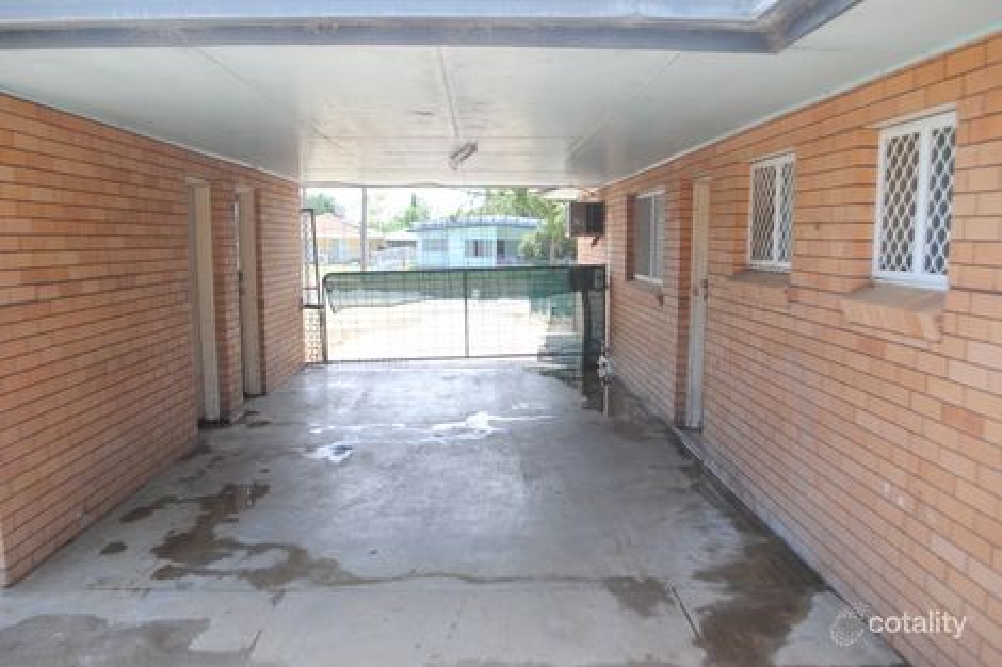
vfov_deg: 47.9
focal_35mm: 27
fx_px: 751
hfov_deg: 67.4
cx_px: 501
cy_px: 334
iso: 100
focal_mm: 18
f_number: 5.6
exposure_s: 1/125
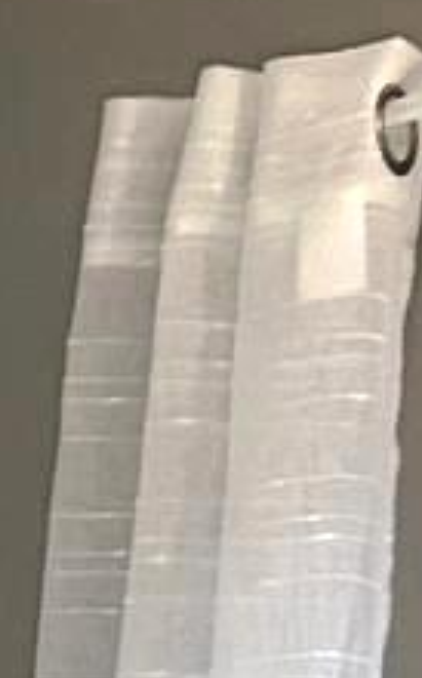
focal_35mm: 257
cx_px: -1934
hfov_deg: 4.2
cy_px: 2074
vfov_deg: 7.2
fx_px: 4742
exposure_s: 1/60
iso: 100
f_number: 1.5
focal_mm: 5.7
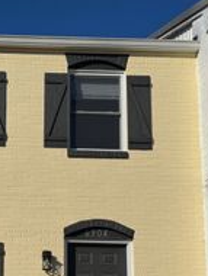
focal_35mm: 63
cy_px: 211
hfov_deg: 22.8
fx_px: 504
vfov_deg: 30.1
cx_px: 22
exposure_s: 1/12346
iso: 64
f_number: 1.78
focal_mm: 6.76
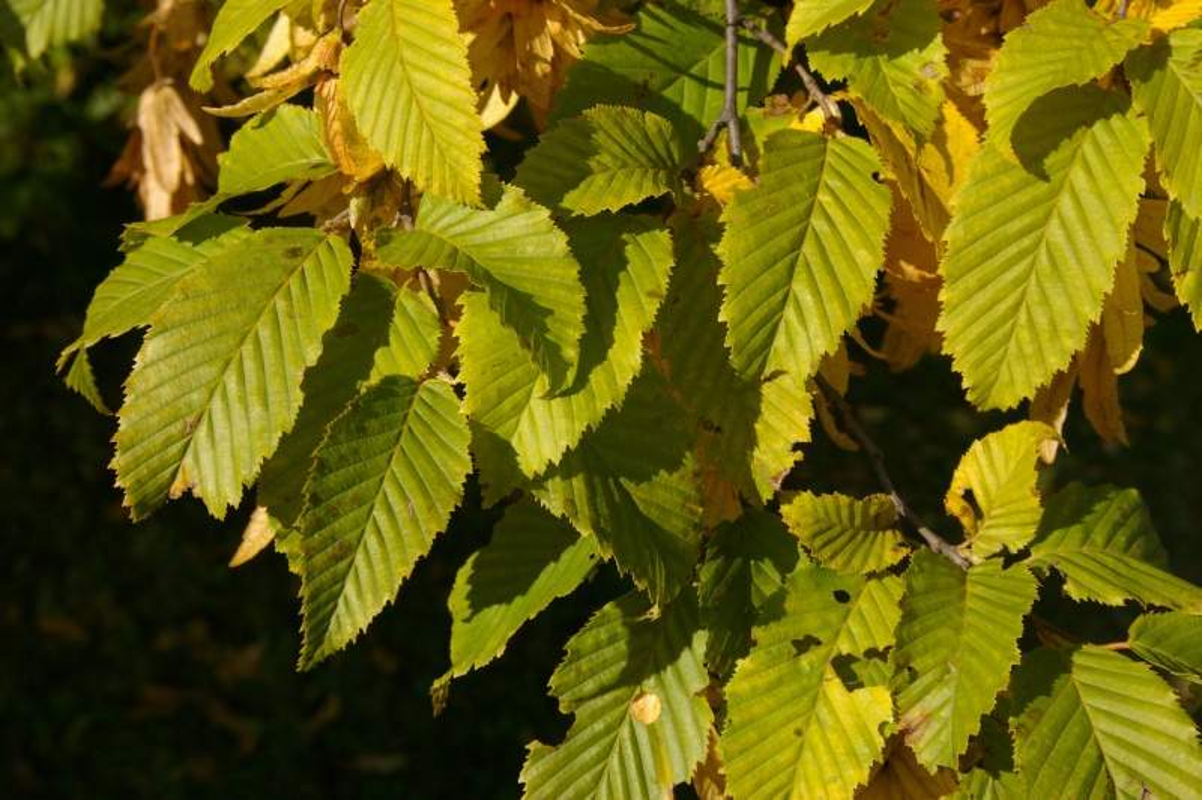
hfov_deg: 37.9
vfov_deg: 25.7
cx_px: 601
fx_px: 1751
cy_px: 400
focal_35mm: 52
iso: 400
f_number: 8
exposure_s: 1/750
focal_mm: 35
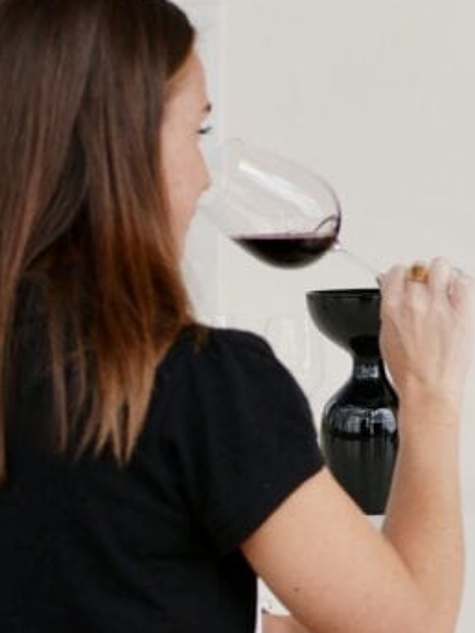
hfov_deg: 9.8
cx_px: 555
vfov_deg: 13.2
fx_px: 2726
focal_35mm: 149
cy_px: 256
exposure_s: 1/1000
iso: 200
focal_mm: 25
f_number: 2.5
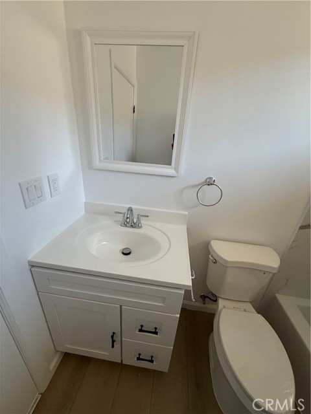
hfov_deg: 85.7
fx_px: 168
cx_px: 156
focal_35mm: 14
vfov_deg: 102.1
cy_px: 207
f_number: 2.2
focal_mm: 2.22
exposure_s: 1/99
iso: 250
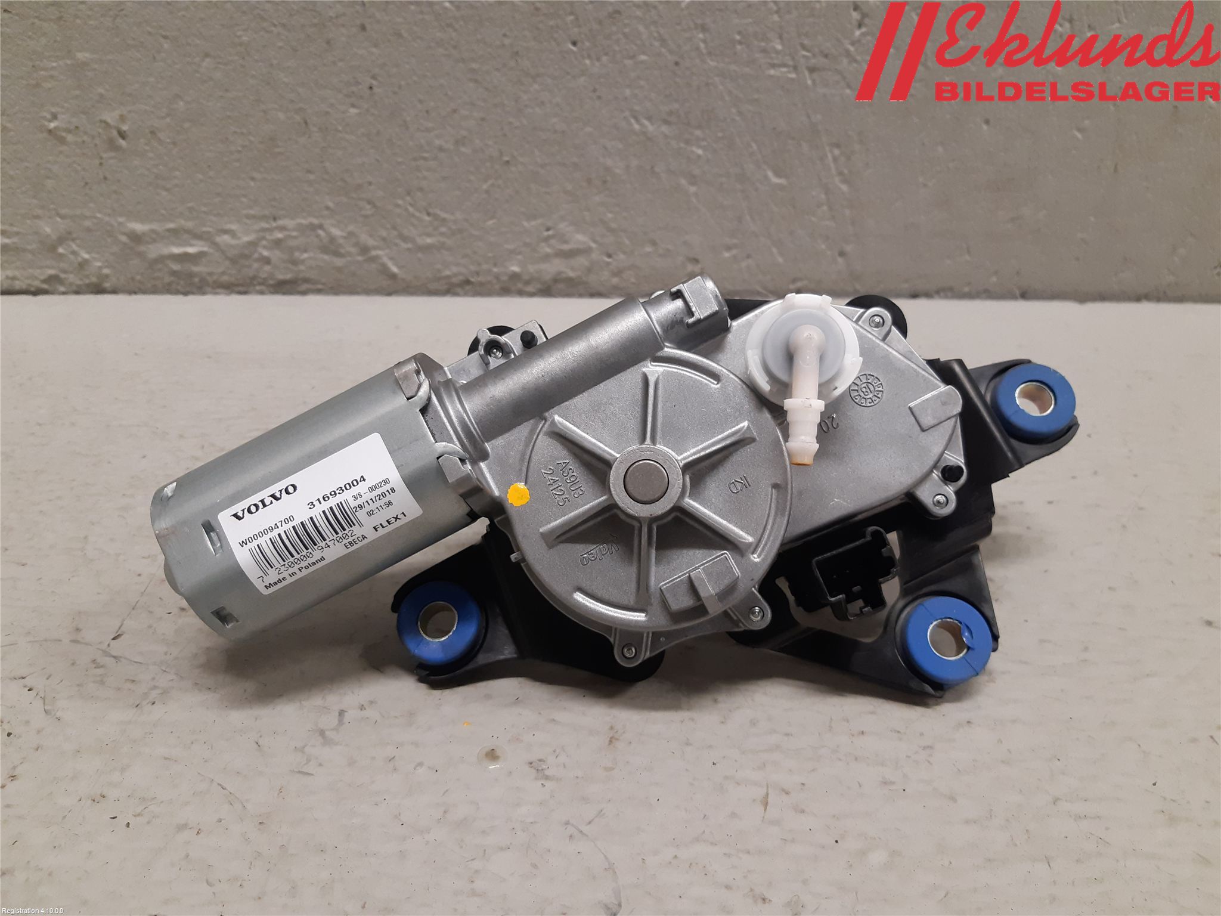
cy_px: 458
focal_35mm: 26
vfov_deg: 53.1
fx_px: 917
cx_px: 610
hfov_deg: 67.3
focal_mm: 3.93
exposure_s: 1/50
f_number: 1.7
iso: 160
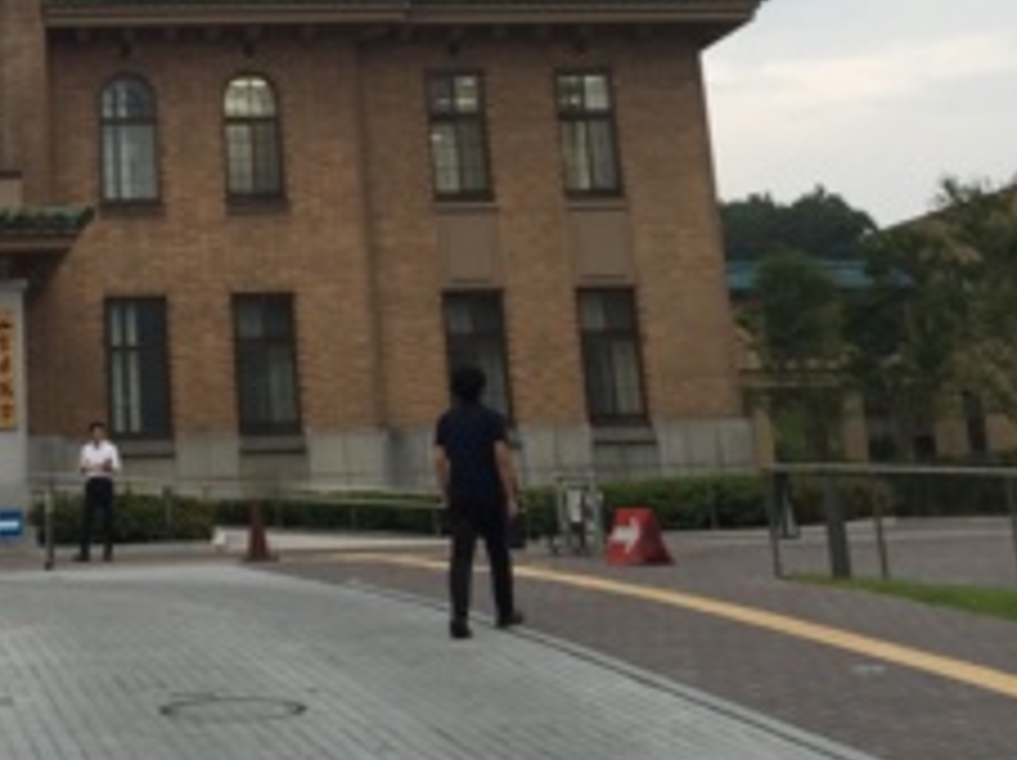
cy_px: -162
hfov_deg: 24.6
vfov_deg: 18.1
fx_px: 2260
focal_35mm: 77
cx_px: 94
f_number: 2.2
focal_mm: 4.15
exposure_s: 1/120
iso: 32
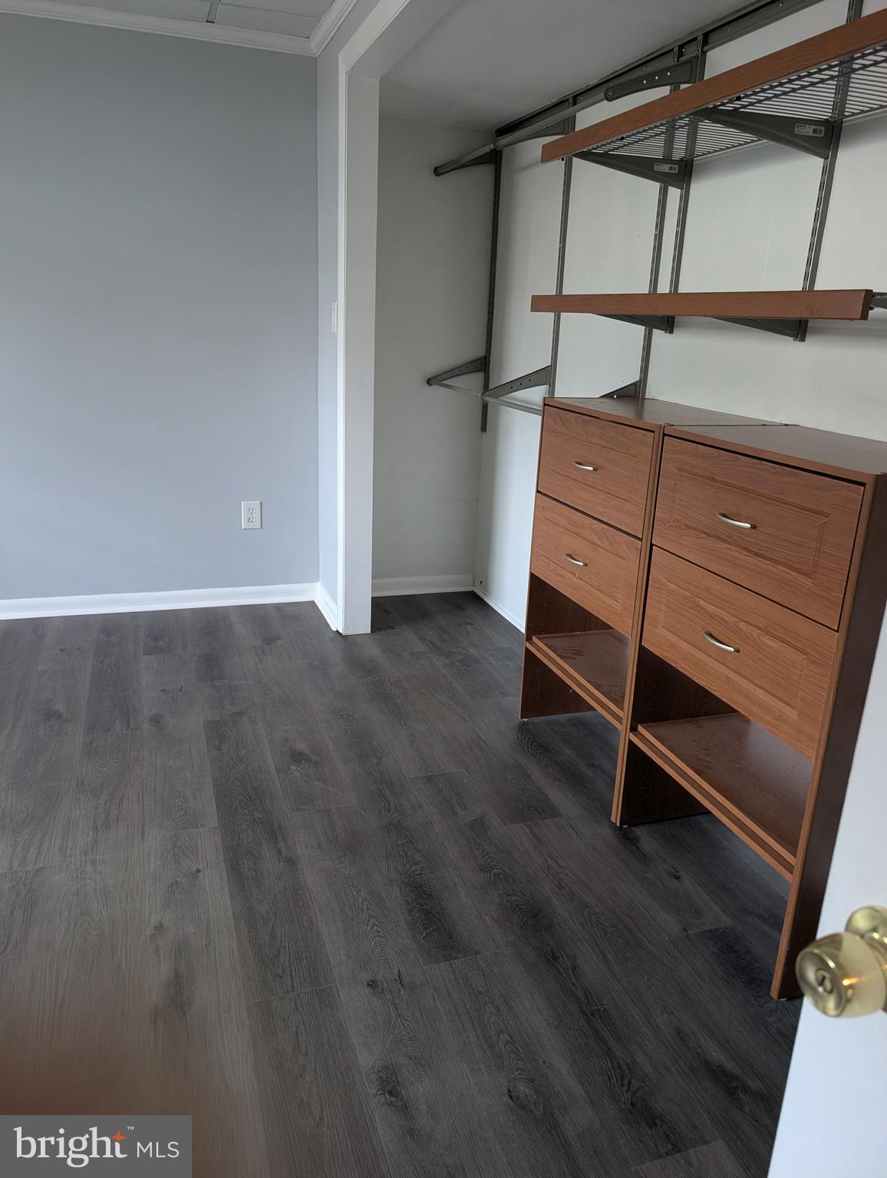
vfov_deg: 71.5
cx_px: 444
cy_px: 589
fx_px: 818
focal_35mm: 24
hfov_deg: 56.9
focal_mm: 6.9
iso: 1061
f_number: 1.68
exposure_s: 1/120
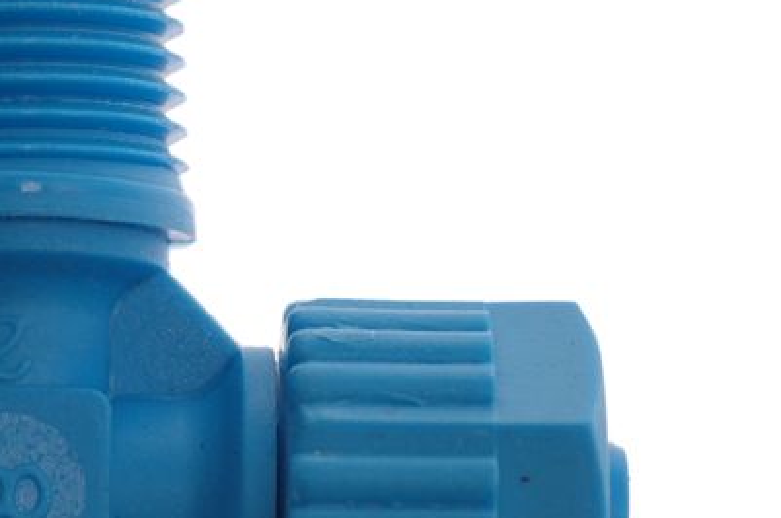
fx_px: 4982
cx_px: 16
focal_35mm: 230
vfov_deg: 5.9
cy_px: 384
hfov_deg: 8.9
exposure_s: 1/200
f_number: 9
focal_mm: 60
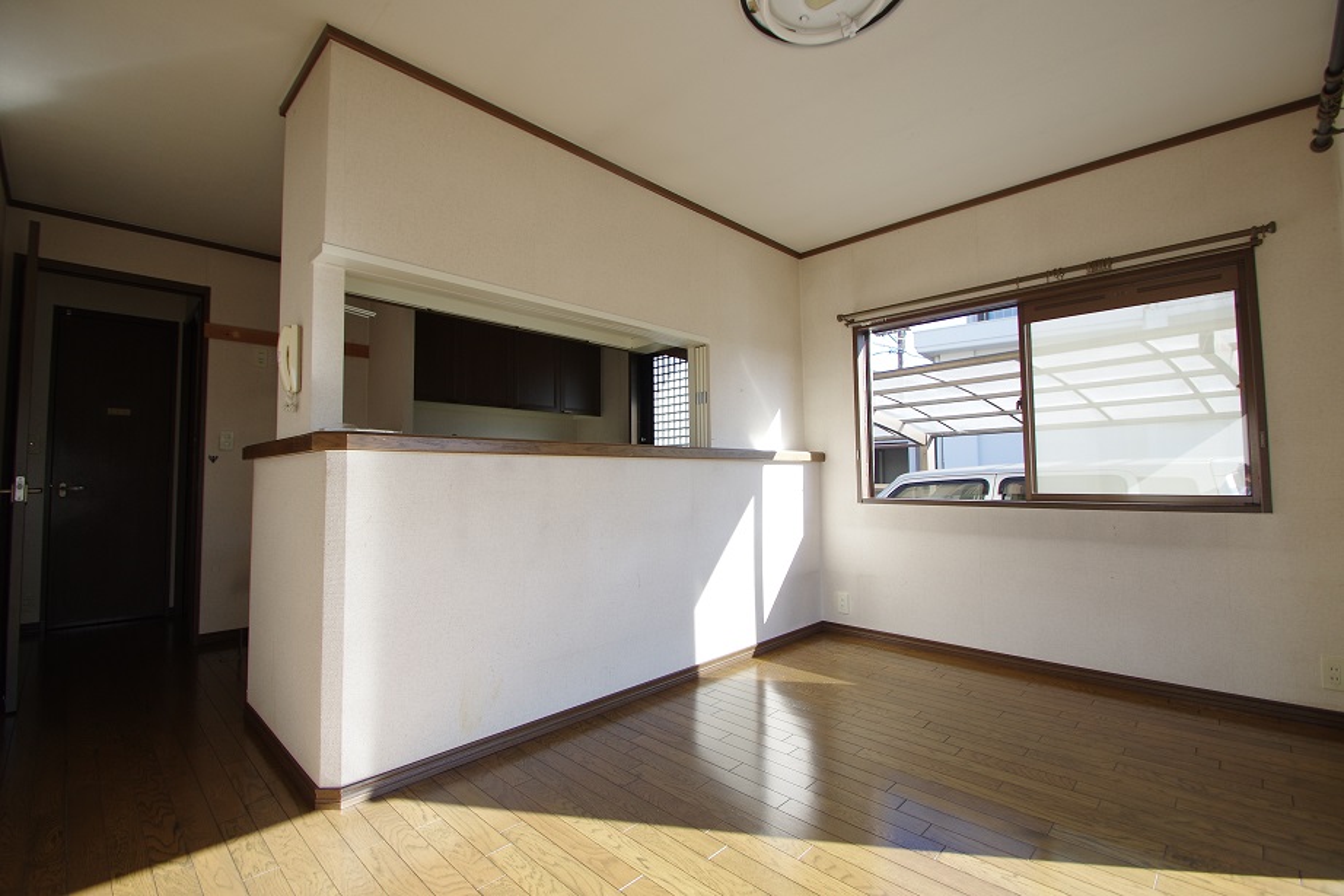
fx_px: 560
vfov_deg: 77.3
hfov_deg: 100.4
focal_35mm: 15
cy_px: 448
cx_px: 672
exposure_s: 1/160
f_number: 6.3
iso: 200
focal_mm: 10
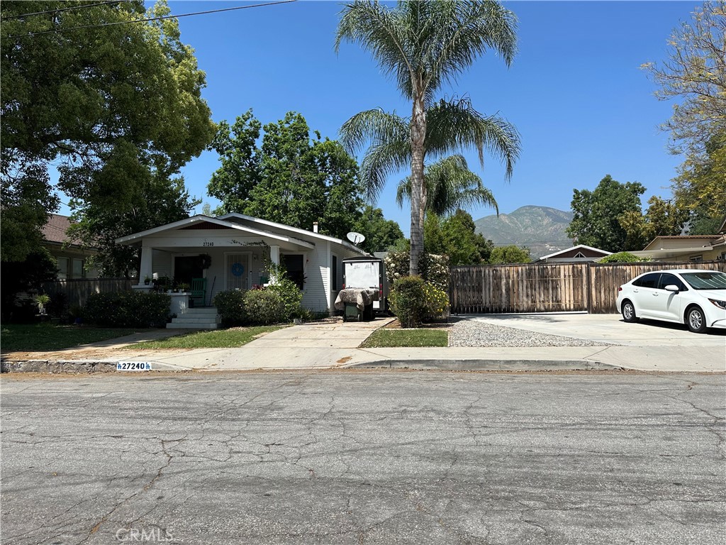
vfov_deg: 56.8
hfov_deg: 71.6
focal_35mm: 24
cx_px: 363
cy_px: 272
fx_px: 503
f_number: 1.78
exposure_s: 1/5000
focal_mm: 6.86
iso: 80
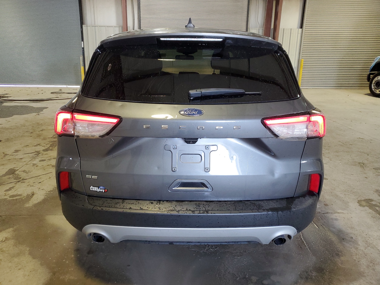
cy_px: 142
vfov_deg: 53.1
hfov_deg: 67.3
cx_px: 190
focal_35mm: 26
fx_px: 285
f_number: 1.5
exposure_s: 1/60.2
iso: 161
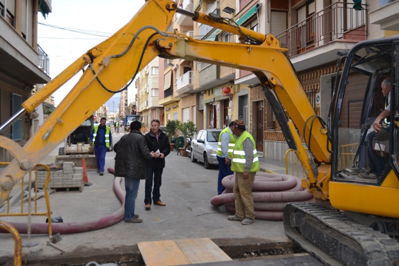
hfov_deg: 53.1
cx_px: 200
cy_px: 133
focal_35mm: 36
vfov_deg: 36.9
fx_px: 399
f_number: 4
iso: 100
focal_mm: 24
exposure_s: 1/160
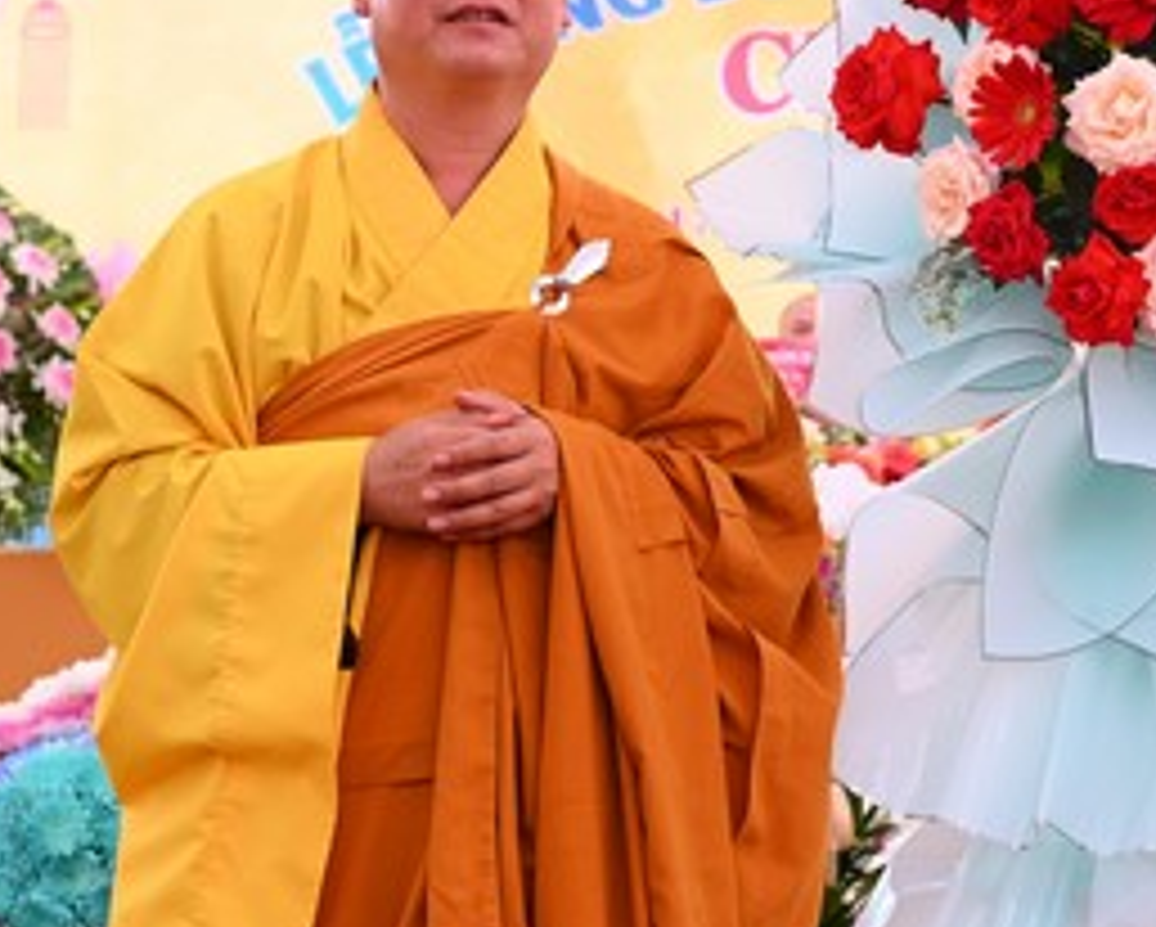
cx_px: 1129
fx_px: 3732
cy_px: 274
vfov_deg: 14.1
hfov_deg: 17.2
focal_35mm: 109
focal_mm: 46
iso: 800
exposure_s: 1/200
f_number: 4.5
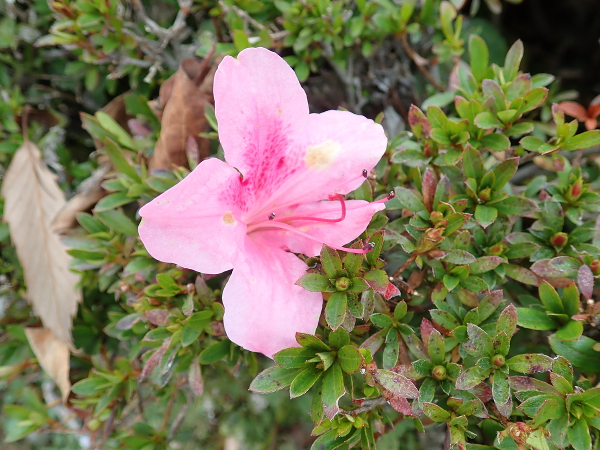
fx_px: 520
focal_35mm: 30
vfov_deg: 46.8
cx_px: 300
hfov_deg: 60.0
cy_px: 225
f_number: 2.3
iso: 125
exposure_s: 1/125
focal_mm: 5.5
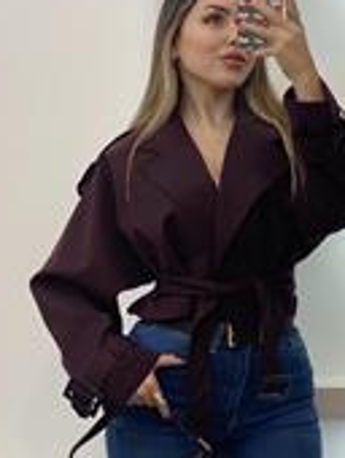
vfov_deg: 15.4
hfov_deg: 11.8
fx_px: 1670
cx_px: 210
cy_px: 435
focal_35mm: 126
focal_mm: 6
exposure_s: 1/100
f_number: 2
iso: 80
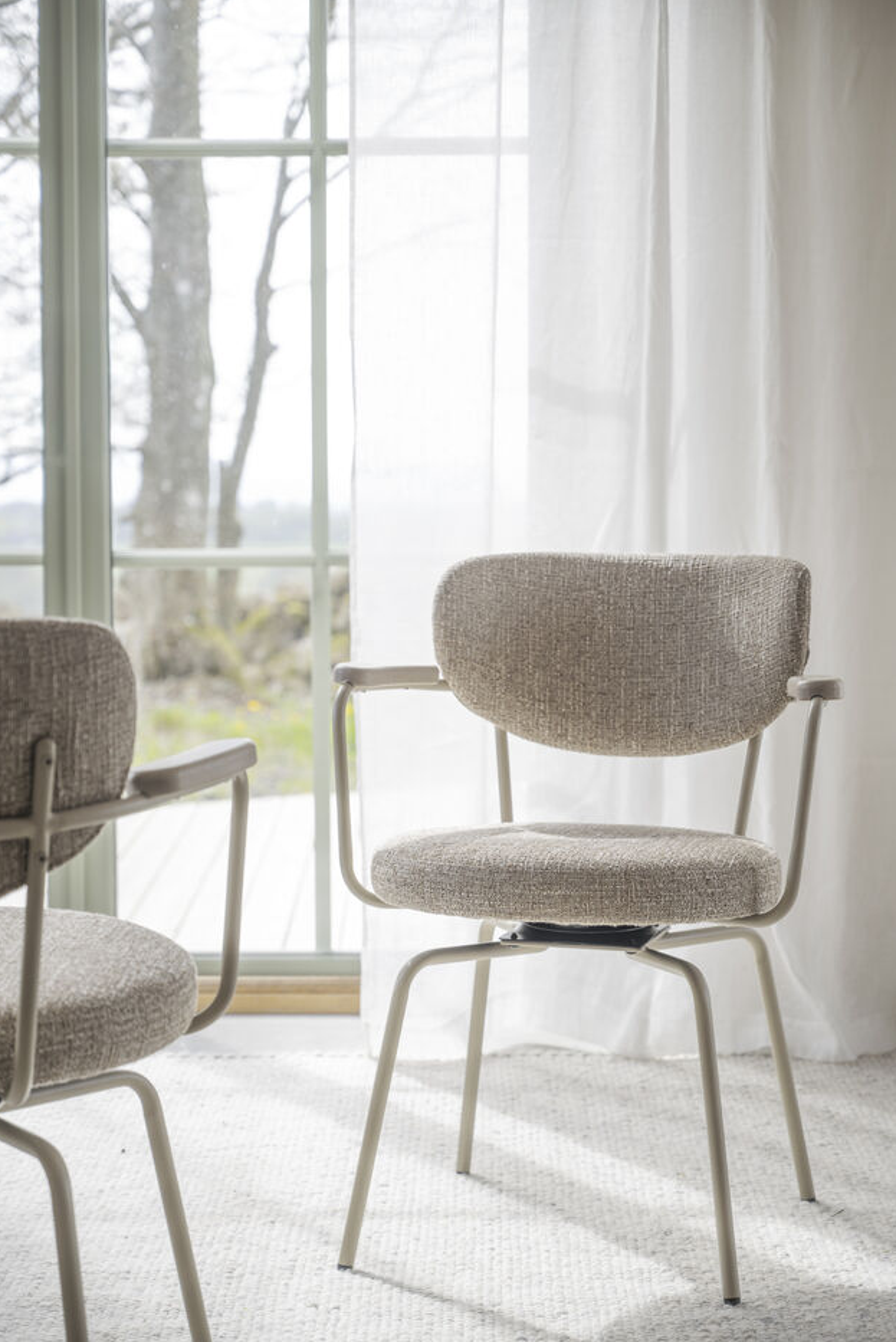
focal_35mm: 75
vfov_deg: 27.0
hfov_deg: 18.2
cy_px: 692
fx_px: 2797
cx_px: 428
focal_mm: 70
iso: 100
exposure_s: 1/125
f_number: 4
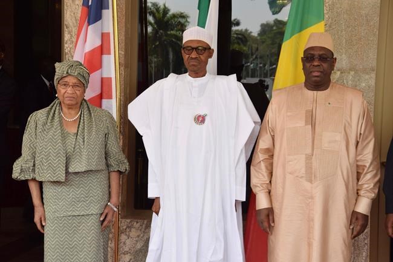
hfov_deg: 23.4
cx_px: 196
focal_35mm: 87
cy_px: 131
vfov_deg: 15.7
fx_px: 949
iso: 400
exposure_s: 1/200
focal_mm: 58
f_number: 9
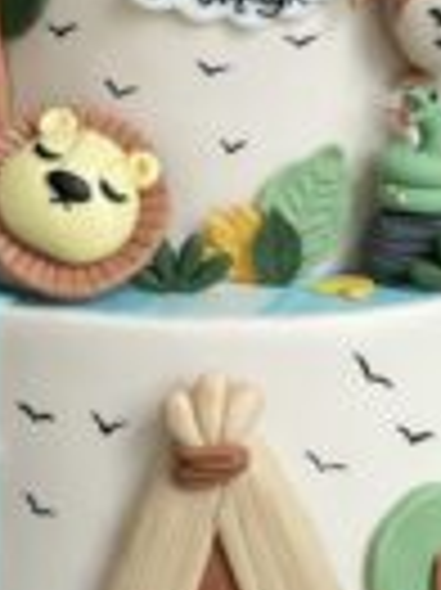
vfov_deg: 7.6
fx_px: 4424
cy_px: -11
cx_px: 230
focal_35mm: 260
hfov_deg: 5.7
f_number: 2.2
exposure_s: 1/121
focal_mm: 7.5
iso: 40
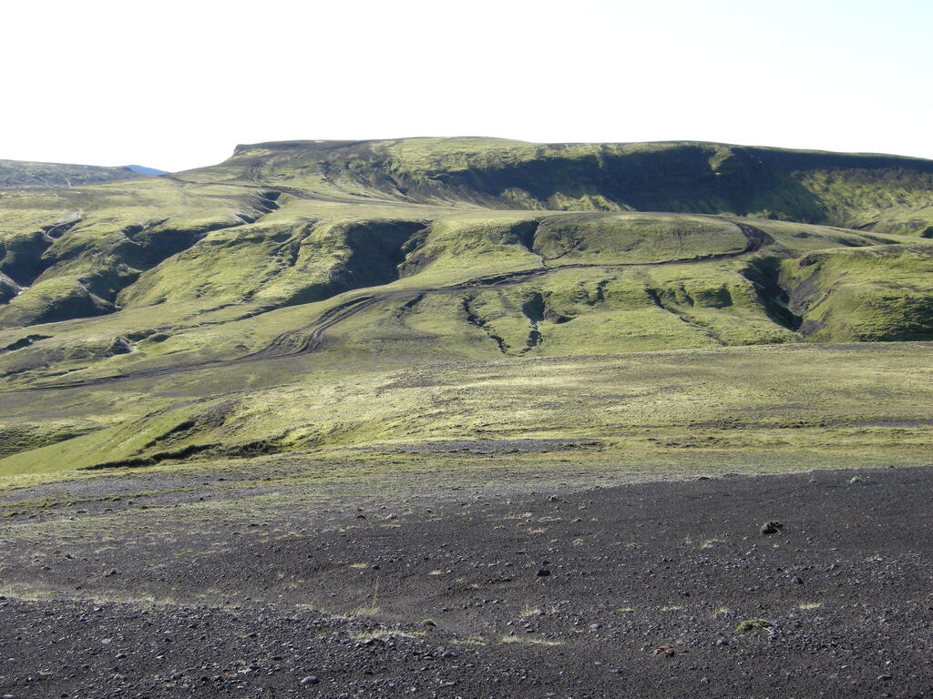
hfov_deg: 40.4
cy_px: 350
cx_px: 466
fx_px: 1267
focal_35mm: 47
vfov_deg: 30.9
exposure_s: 1/260
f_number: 4.9
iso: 100
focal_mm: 10.1
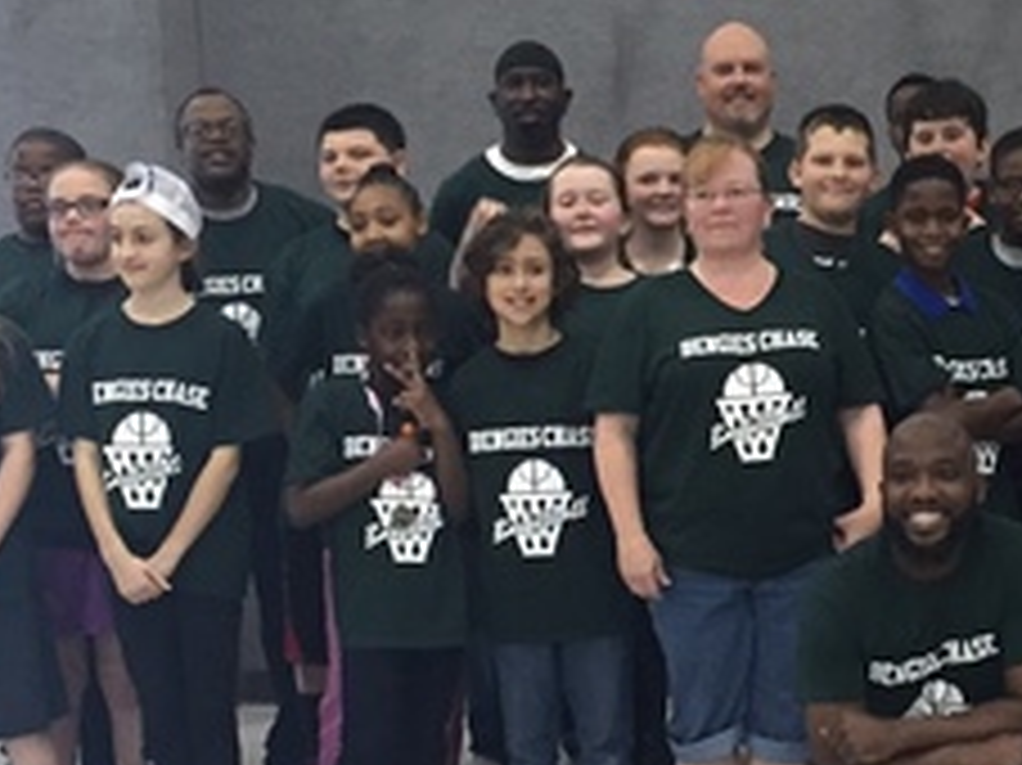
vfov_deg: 16.0
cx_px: 932
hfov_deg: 20.8
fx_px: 2715
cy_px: 540
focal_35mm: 92
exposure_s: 1/30
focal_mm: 4.15
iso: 160
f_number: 2.2
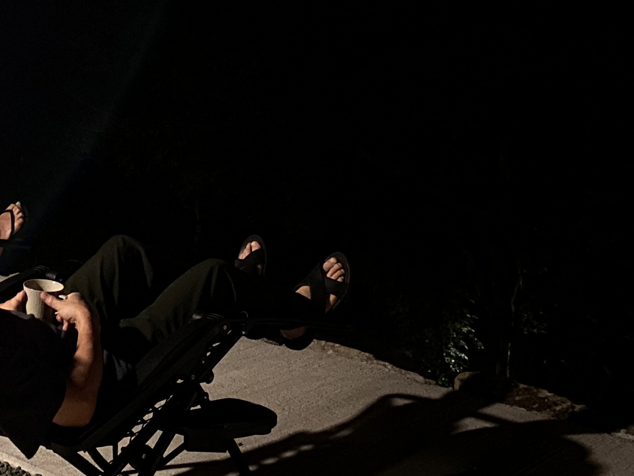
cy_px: -67
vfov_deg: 20.5
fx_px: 1245
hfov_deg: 27.2
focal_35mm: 68
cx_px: 28
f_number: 1.8
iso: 800
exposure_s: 1/5
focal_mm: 4.25
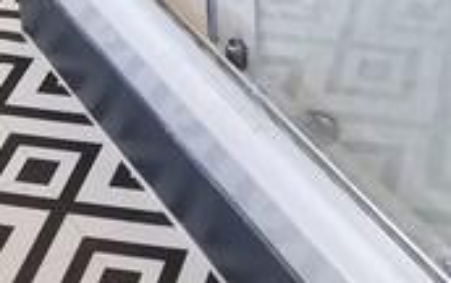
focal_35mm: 107
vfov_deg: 10.8
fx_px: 1317
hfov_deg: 19.3
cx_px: 333
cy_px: -343
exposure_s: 1/33.3
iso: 250
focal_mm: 2.26
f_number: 2.2
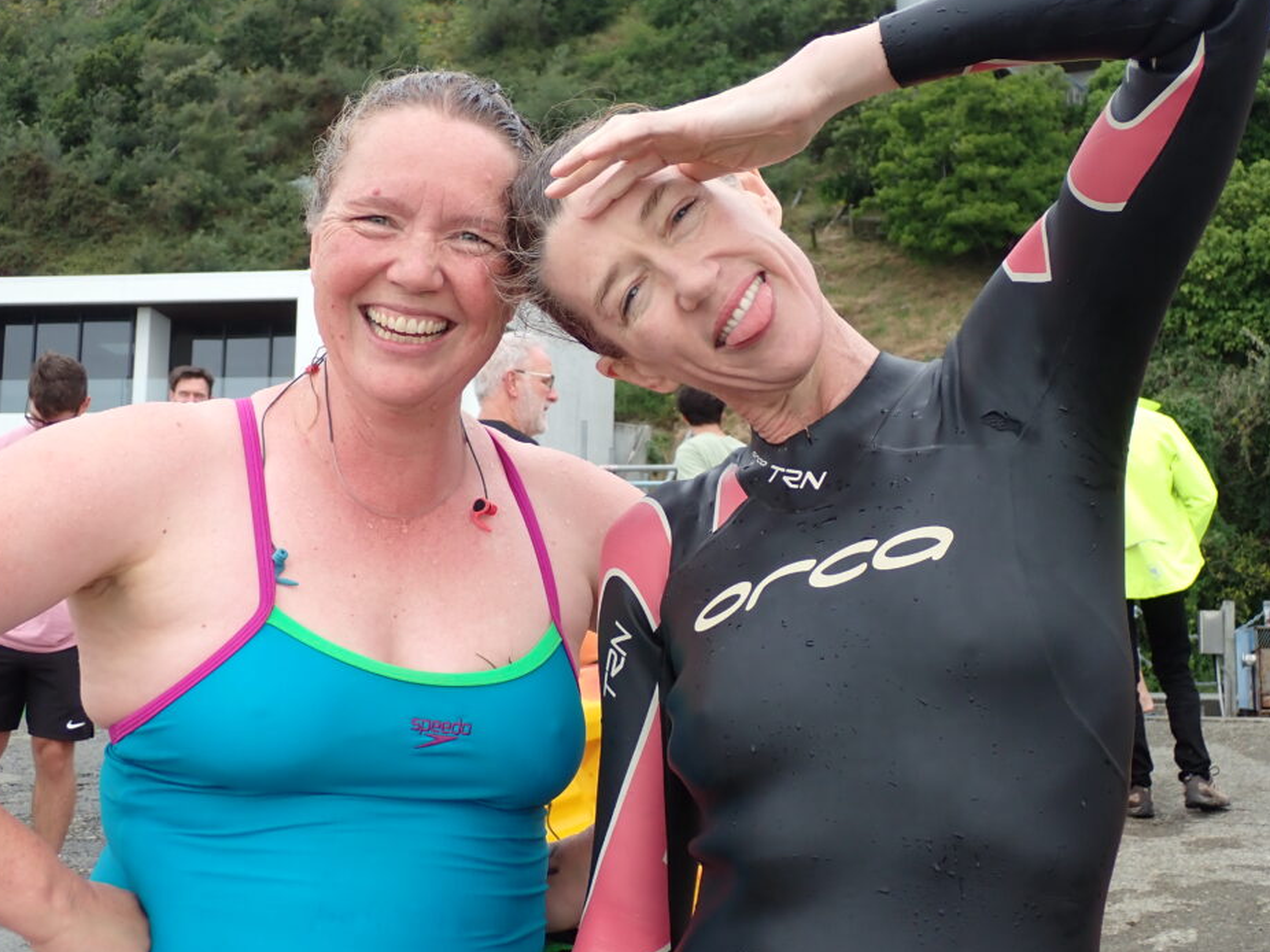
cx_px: 617
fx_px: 1907
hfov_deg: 36.8
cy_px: 440
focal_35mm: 52
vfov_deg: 28.0
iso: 160
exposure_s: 1/500
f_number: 3.1
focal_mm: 8.4
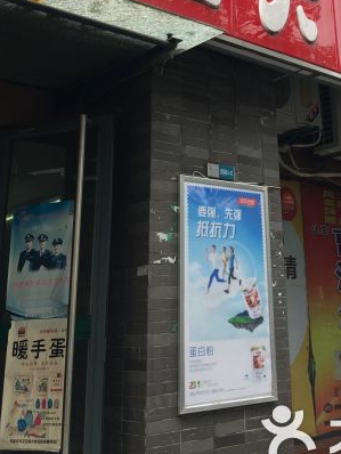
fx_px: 669
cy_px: 92
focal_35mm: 51
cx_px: 248
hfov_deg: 28.2
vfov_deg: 36.2
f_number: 2.2
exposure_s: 1/220
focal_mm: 4.15
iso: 25
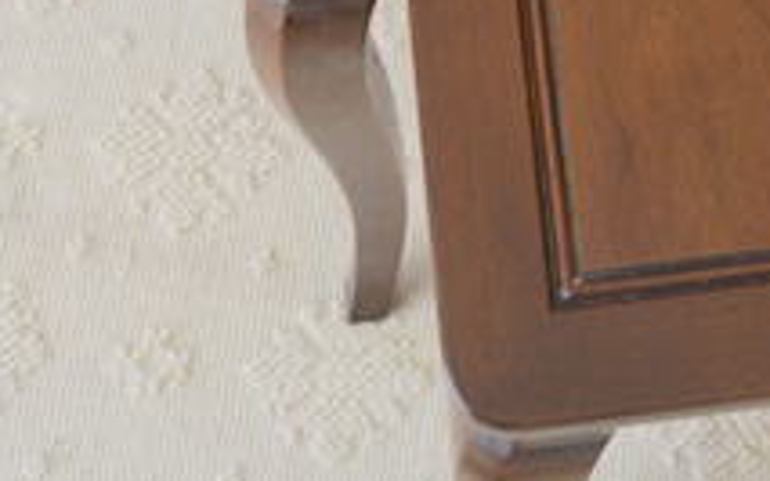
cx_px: 925
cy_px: -163
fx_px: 2350
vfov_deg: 11.4
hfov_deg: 17.7
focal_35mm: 112
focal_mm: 26
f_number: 5
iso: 400
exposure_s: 1/100
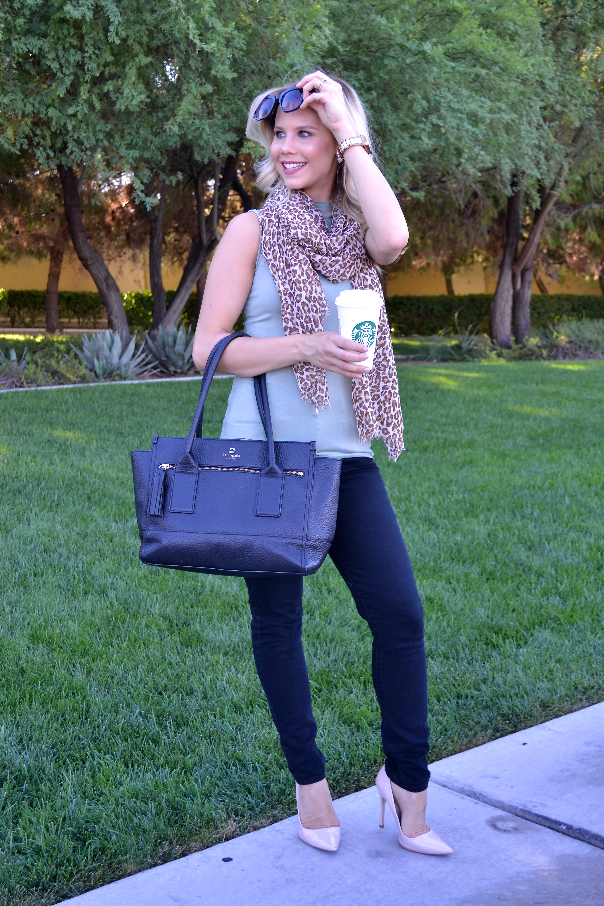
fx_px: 1208
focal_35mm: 48
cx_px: 302
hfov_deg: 28.1
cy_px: 453
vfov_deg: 41.1
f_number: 5.6
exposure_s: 1/60
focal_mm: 32
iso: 200
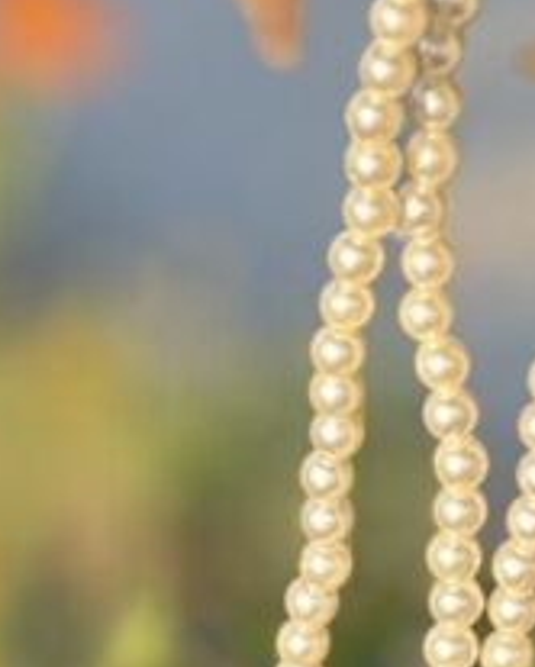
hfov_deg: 5.3
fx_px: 5731
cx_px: 425
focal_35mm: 290
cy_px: 1273
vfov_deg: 6.5
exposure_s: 1/121
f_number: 2.8
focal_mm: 9
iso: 40
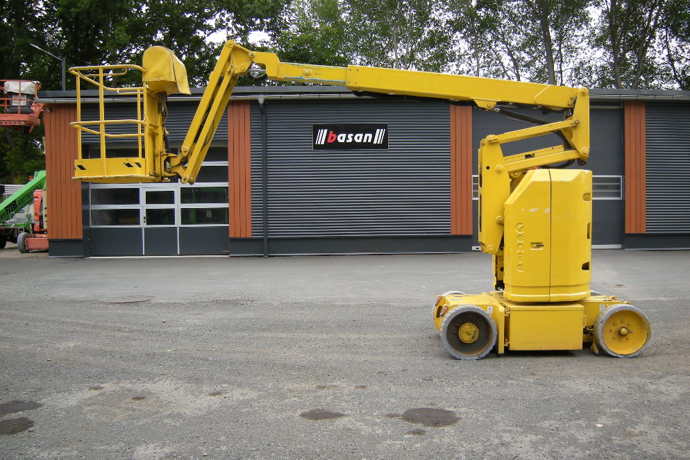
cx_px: 354
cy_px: 246
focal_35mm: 30
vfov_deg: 43.6
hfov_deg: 61.9
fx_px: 575
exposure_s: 1/330
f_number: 2.8
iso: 64
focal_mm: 4.7
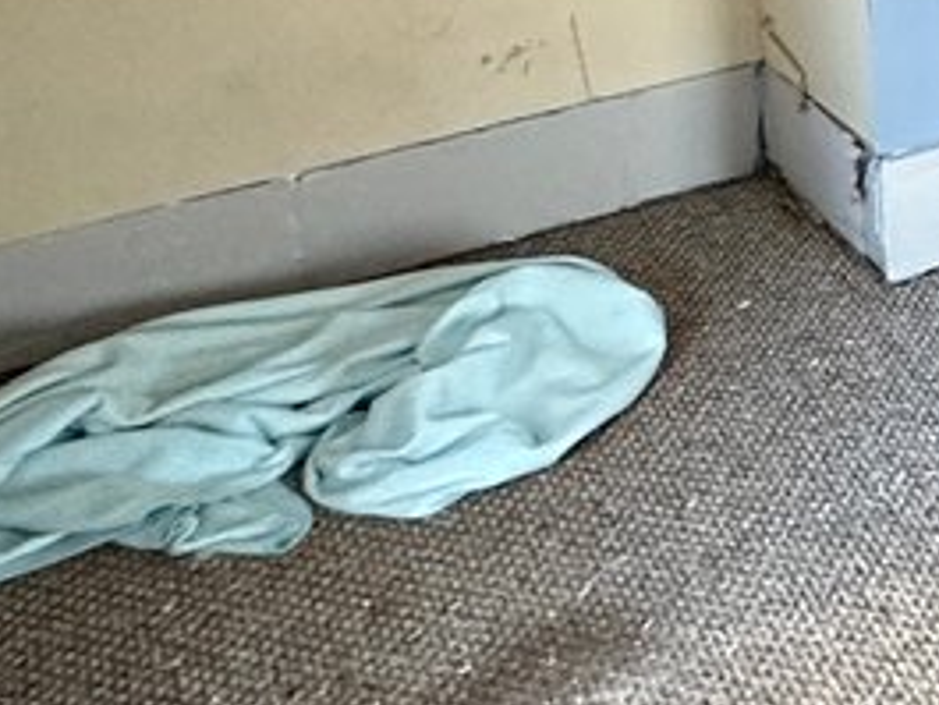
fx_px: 2171
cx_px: 1915
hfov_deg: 17.2
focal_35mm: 80
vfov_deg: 15.6
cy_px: -593
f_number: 2.2
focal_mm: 2.22
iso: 400
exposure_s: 1/60
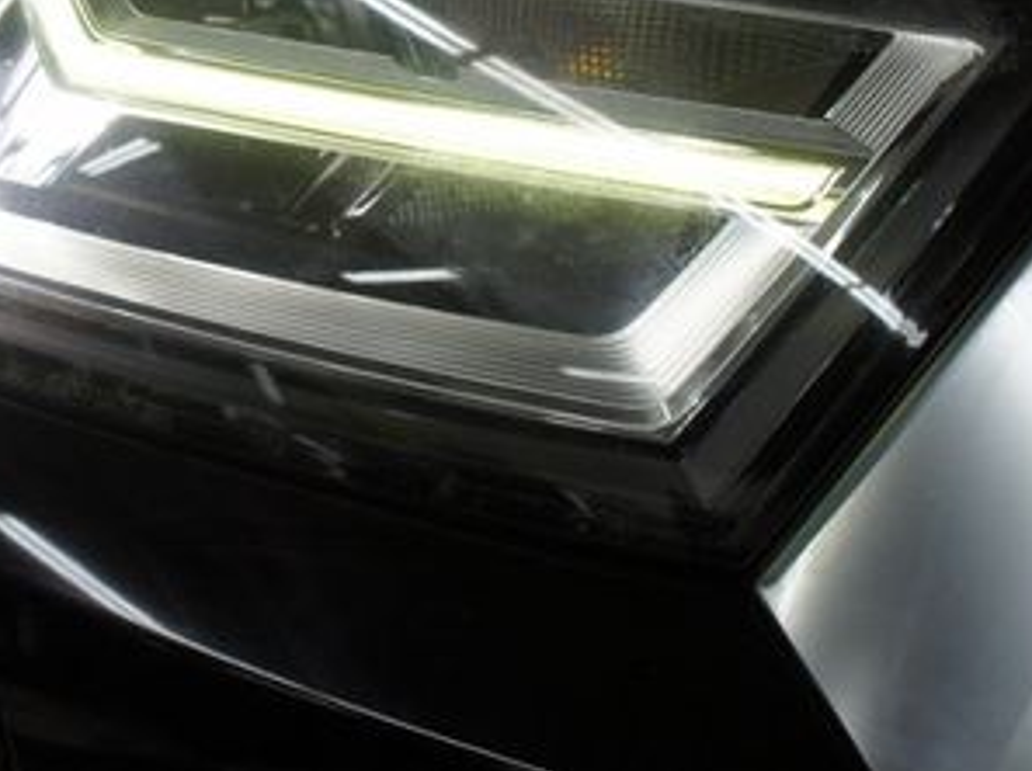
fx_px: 1667
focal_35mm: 56
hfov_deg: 33.9
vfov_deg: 25.0
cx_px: 295
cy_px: 35
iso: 400
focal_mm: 18
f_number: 5
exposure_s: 1/125
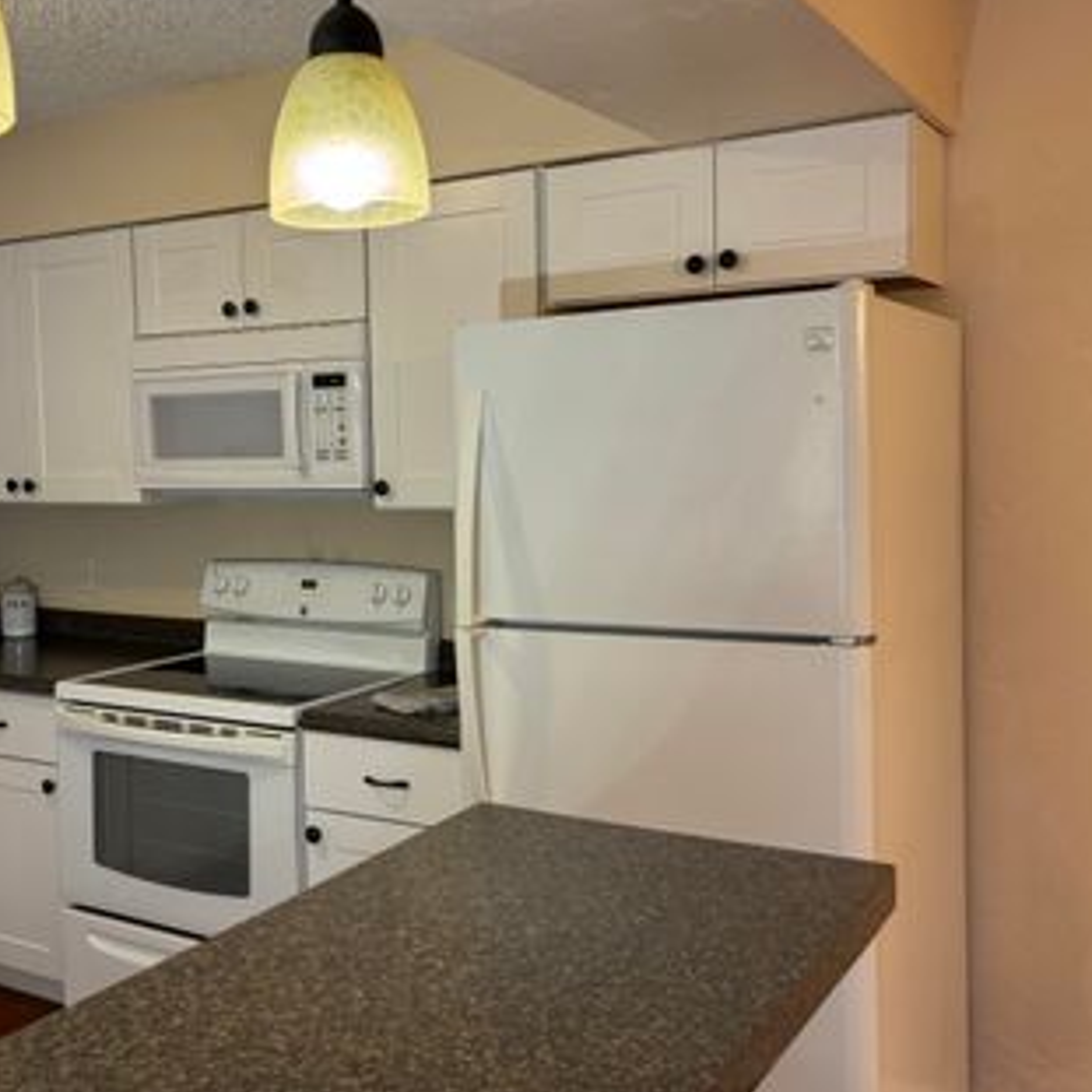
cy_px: 514
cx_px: 365
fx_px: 1321
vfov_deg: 44.9
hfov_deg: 44.3
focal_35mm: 37
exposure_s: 1/60
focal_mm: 5.96
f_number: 1.6
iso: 125
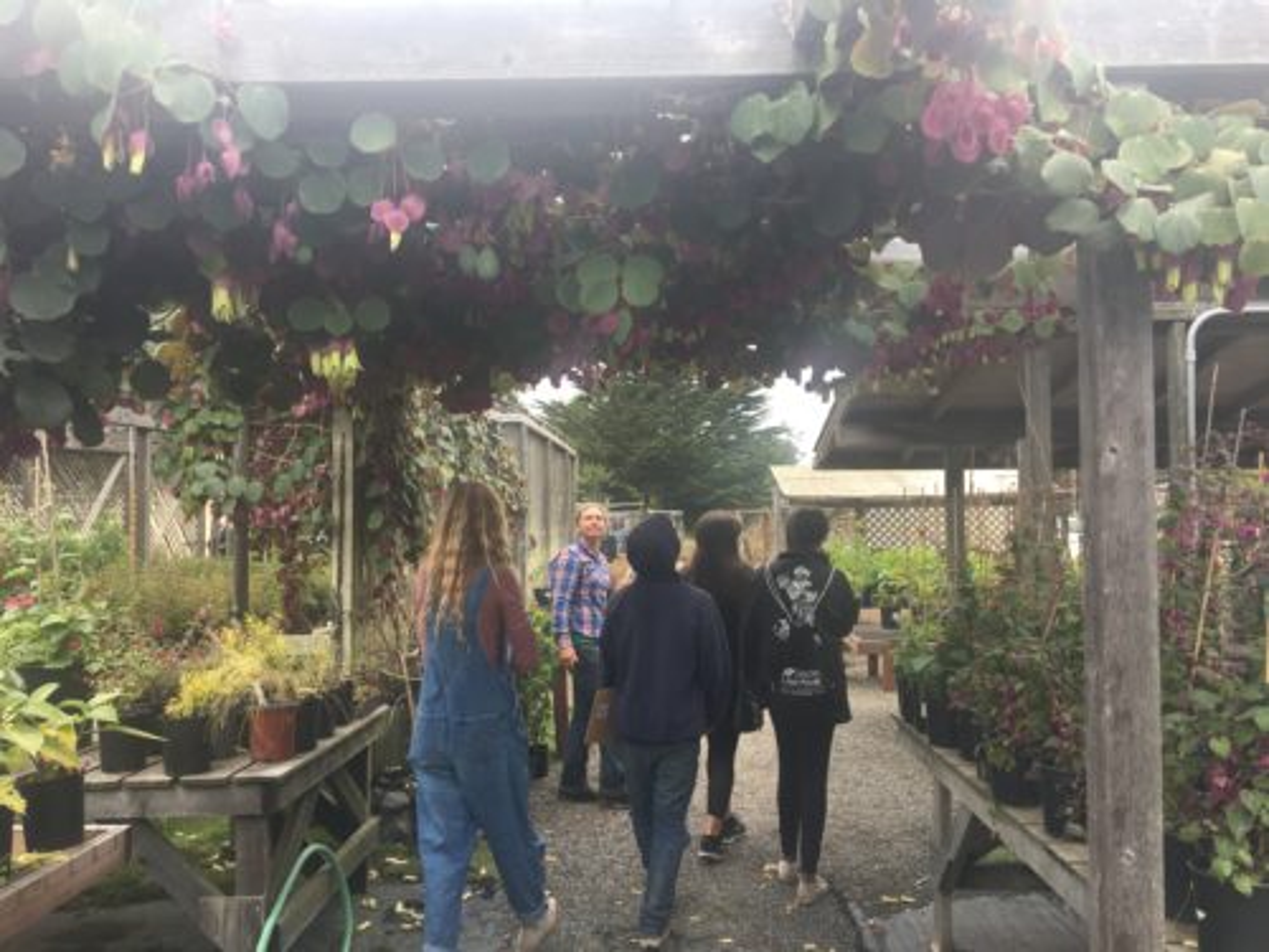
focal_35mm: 29
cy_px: 476
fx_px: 1063
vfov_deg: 48.2
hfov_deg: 61.7
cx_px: 634
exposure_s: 1/288
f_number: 2.2
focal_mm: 4.15
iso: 25
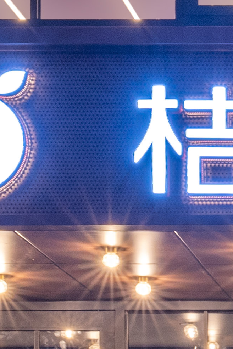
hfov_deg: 7.5
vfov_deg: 11.9
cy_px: 131
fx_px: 1679
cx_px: 528
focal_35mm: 173
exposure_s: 1/2.5
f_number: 13
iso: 50
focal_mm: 18
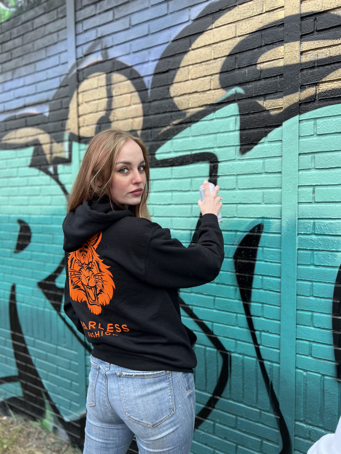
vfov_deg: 67.3
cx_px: 170
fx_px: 341
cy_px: 227
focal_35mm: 26
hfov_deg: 53.1
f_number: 1.5
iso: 40
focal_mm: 5.7
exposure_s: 1/121
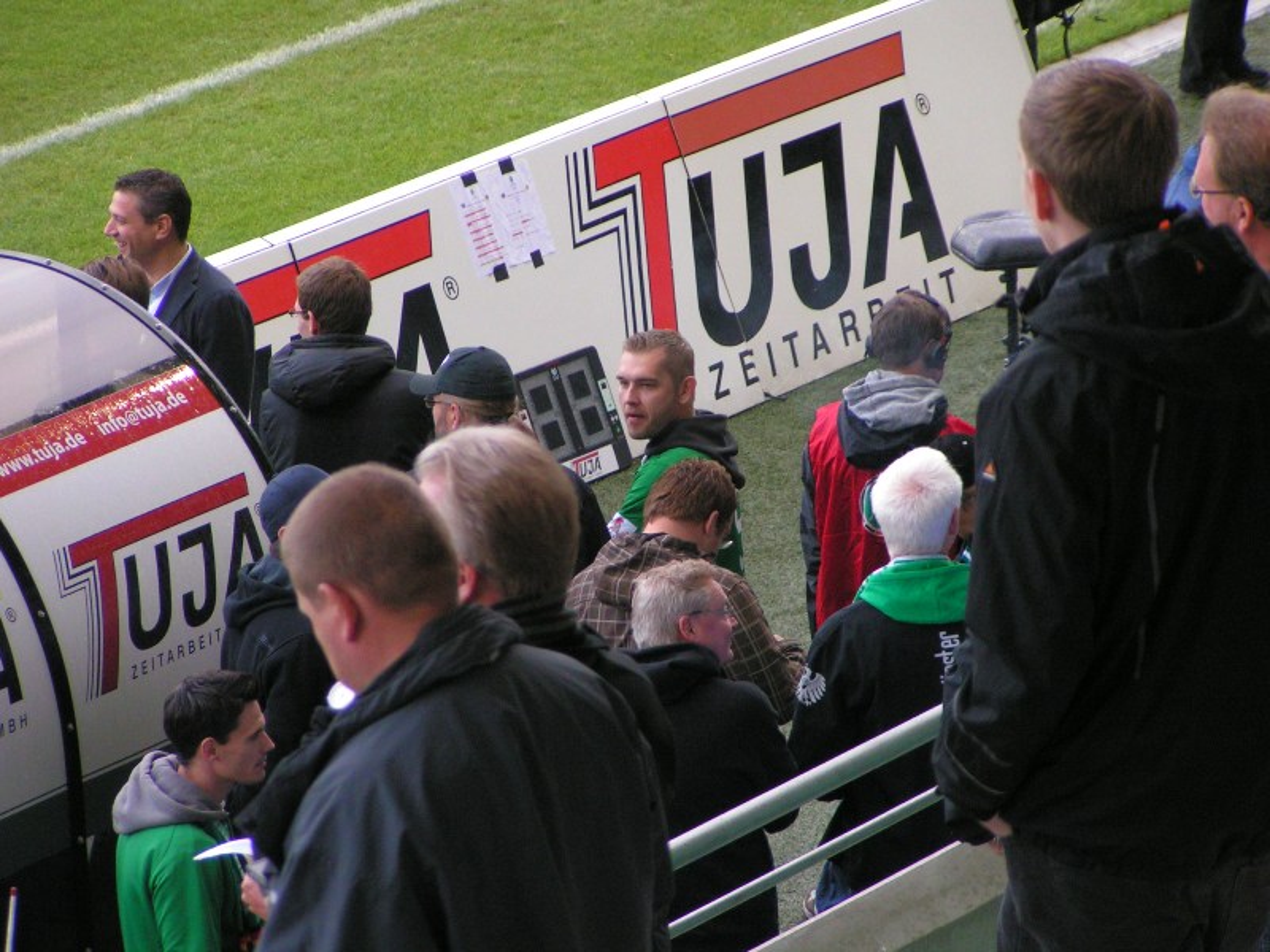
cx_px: 635
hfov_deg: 7.6
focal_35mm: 259
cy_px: 476
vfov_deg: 5.7
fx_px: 9502
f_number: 3.5
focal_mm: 39.6
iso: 200
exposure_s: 1/320
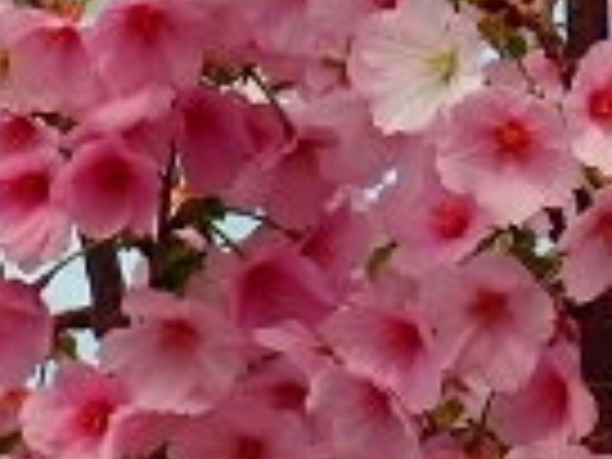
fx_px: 3607
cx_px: 508
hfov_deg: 9.7
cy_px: 333
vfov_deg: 7.3
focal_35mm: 204
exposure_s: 1/200
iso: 80
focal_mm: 6.6
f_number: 3.6
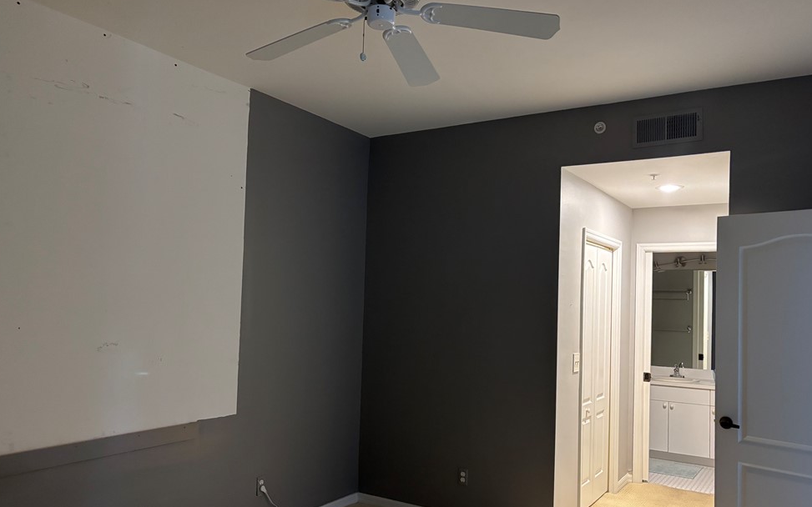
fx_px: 642
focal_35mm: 29
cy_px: 273
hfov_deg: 64.6
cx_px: 401
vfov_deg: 43.1
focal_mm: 5.96
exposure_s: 1/40
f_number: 1.6
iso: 400
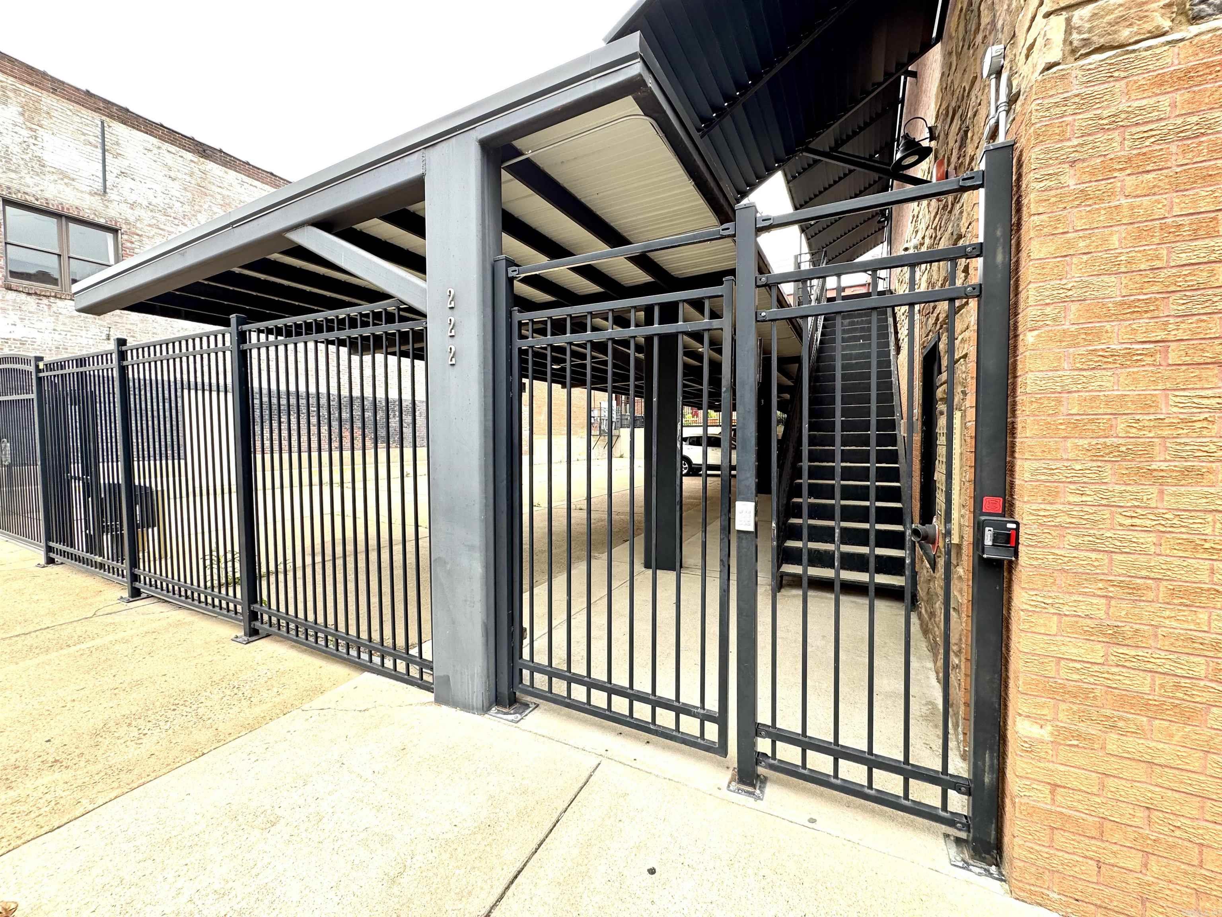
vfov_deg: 85.7
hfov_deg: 102.1
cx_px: 611
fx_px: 494
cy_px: 458
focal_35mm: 14
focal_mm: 2.22
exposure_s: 1/189
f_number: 2.2
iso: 40
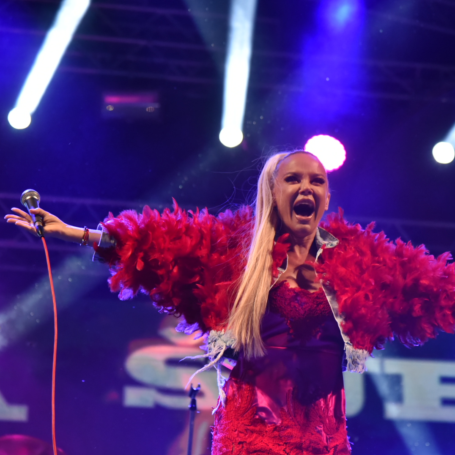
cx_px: 306
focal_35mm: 128
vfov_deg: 13.6
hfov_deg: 13.6
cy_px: 228
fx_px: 1903
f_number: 4.5
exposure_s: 1/320
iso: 3200
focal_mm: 100
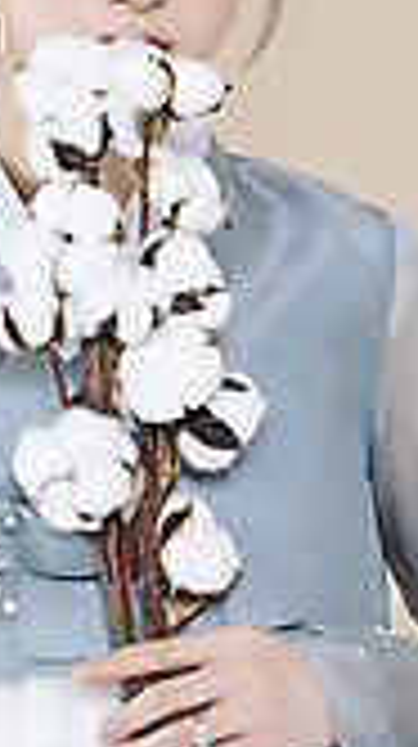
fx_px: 5238
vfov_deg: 8.1
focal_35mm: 265
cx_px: 133
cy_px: 302
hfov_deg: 4.6
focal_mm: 105
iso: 64
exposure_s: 1/125
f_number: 11
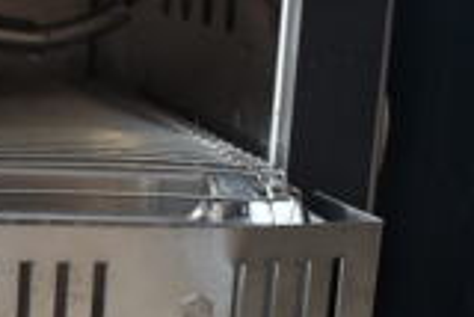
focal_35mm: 126
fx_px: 1660
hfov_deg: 15.2
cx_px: -207
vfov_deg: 10.8
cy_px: 341
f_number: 3.8
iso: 125
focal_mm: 22
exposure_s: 1/40
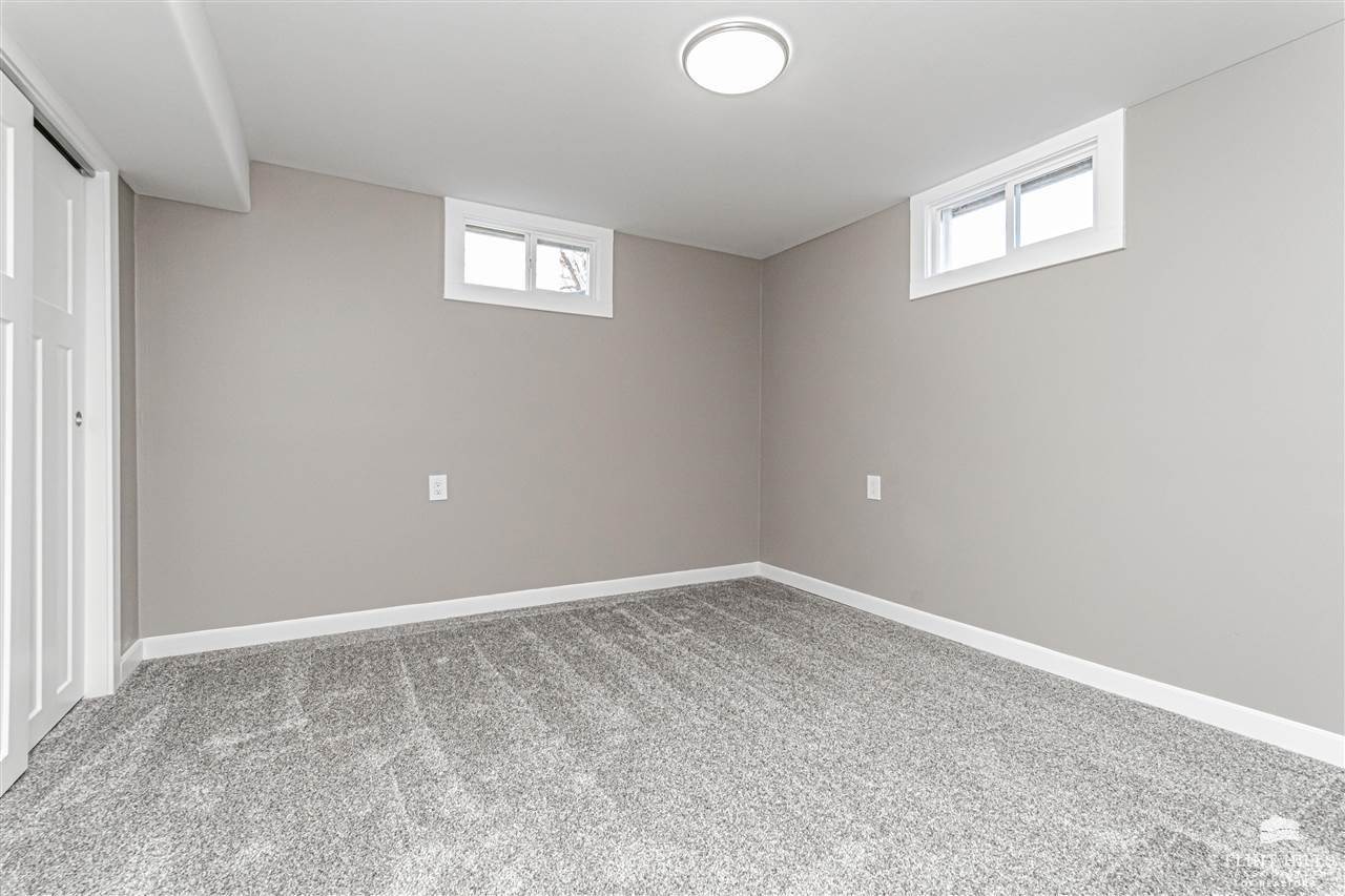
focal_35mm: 15
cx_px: 672
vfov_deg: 77.3
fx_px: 560
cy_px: 448
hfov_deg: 100.4
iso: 2000
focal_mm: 10
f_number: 11
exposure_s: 1/60
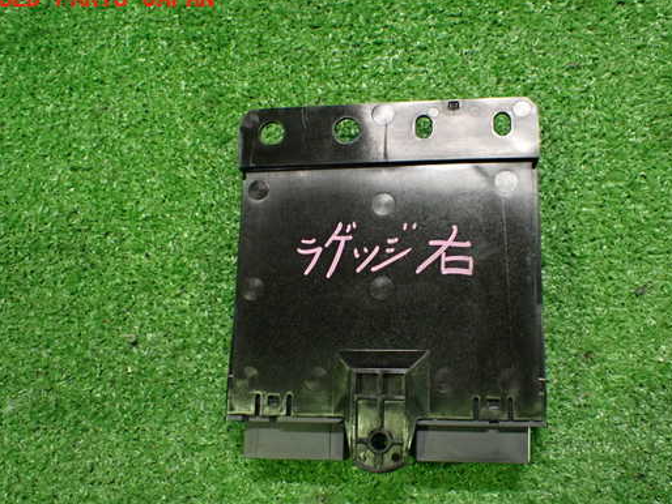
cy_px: 276
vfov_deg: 40.7
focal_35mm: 35
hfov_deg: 52.5
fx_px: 680
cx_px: 369
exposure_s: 1/60
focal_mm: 5.4
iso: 800
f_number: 2.3
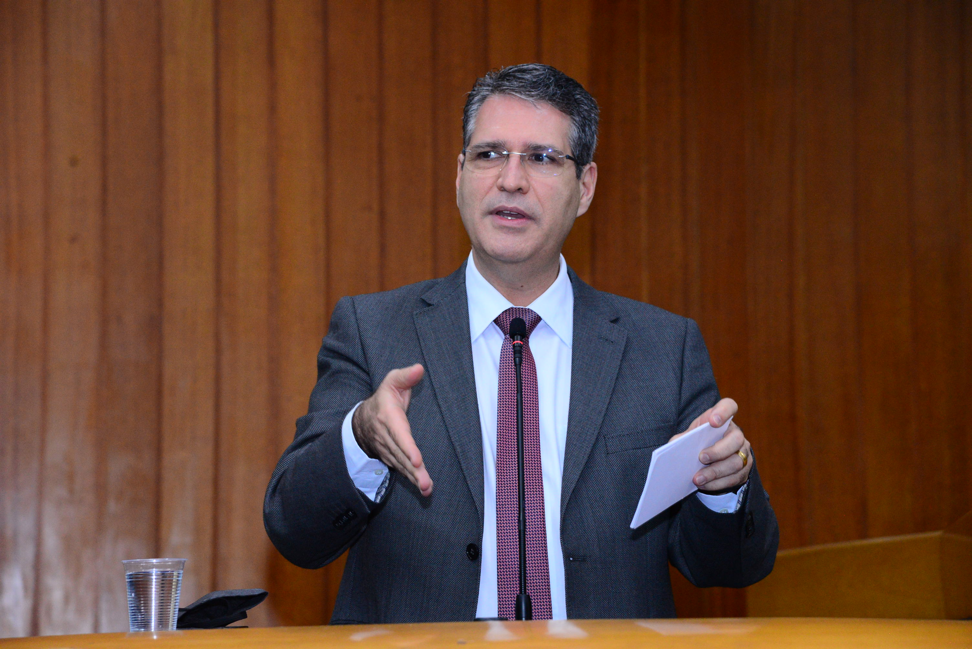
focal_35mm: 110
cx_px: 486
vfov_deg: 12.5
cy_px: 324
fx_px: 2971
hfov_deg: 18.6
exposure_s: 1/125
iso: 3200
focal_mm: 110
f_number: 5.6
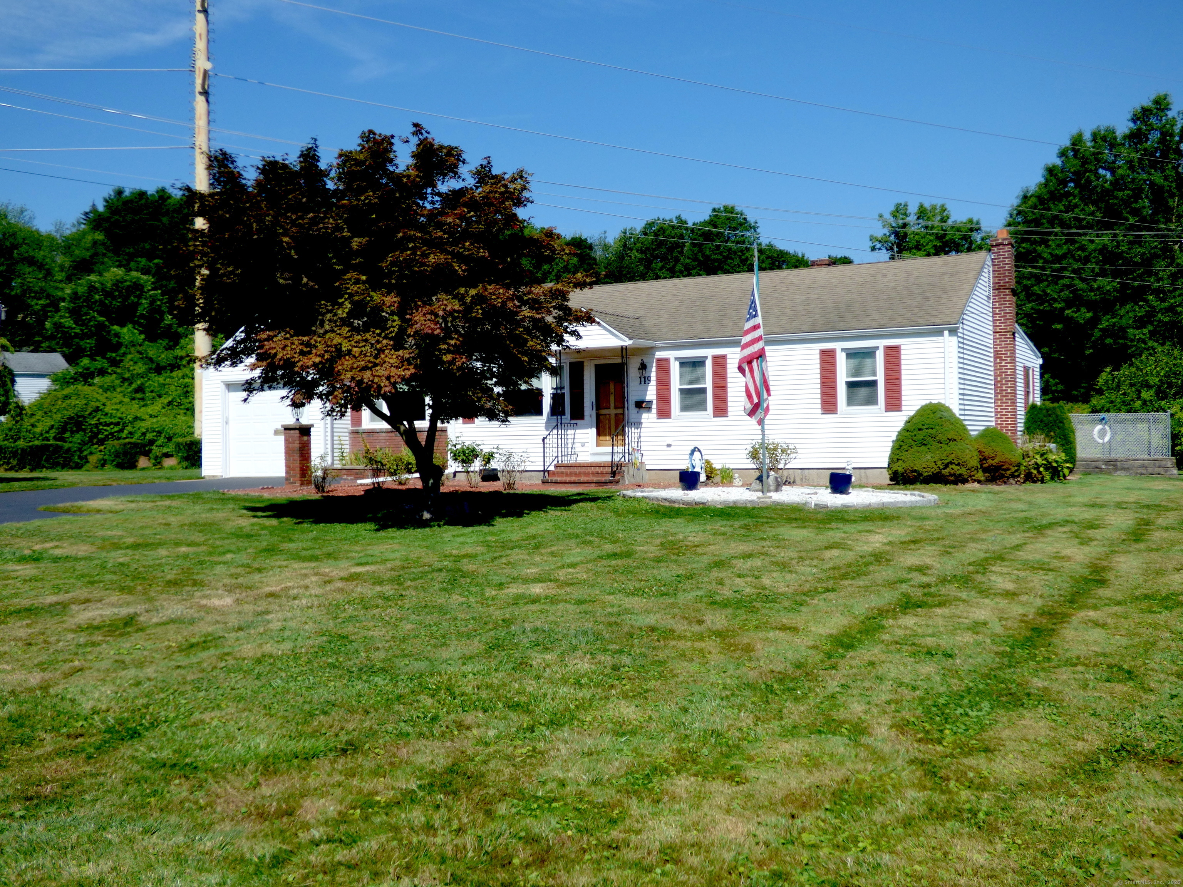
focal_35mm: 36
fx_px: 1230
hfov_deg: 51.4
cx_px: 592
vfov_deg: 39.7
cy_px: 444
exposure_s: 1/1300
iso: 100
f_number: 3.5
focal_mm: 6.47
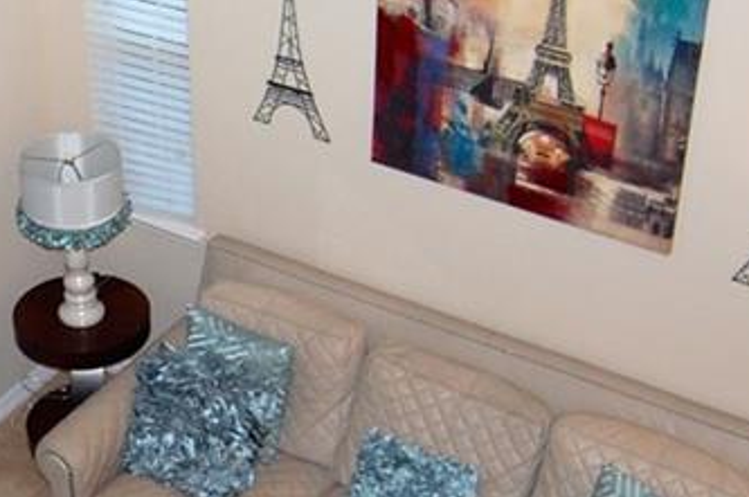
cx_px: -45
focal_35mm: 83
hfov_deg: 23.2
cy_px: 436
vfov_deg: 16.2
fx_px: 1724
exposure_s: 1/60
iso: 400
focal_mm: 18
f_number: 3.5
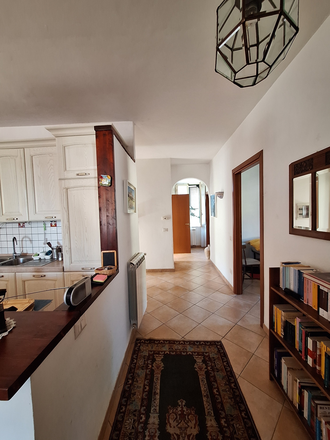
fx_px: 165
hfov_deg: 89.9
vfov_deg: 106.2
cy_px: 220
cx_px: 165
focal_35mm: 13
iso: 160
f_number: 2.2
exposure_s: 1/25
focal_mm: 1.74
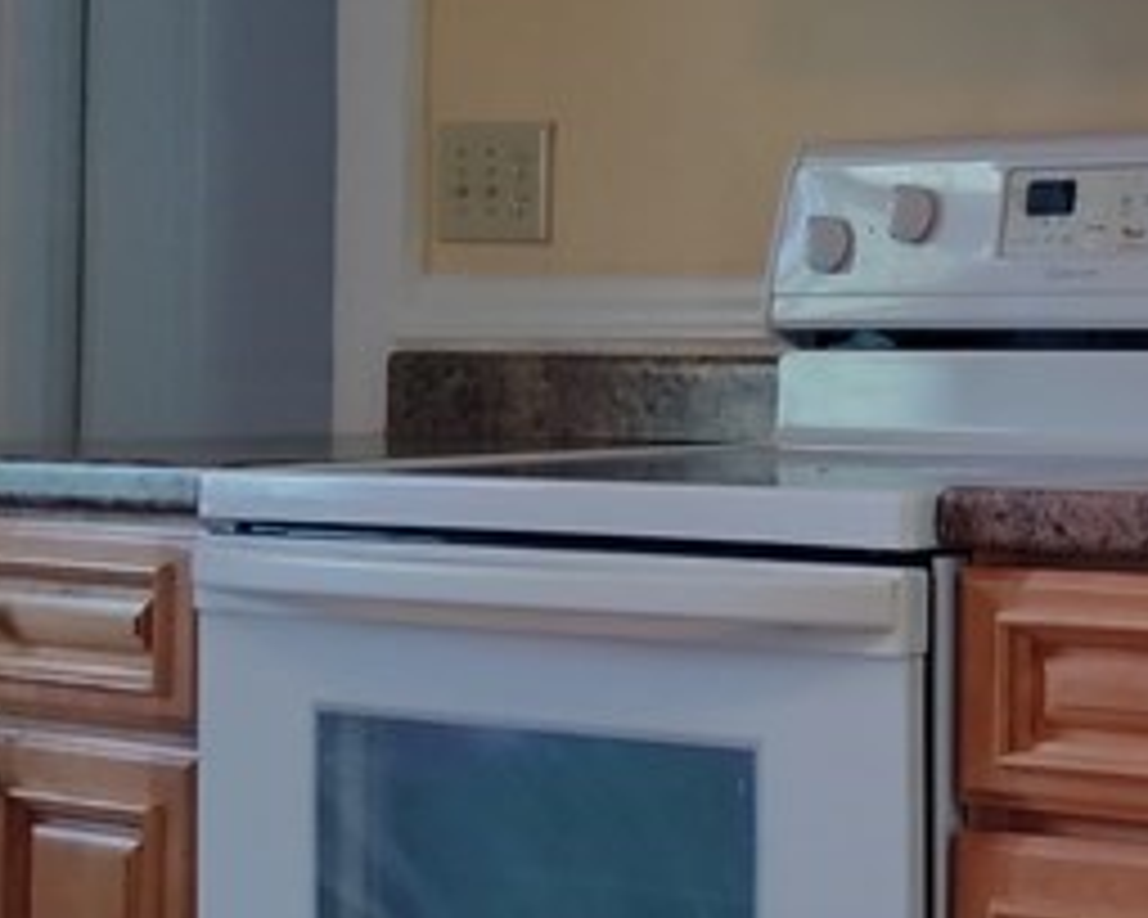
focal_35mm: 106
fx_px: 3601
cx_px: 1693
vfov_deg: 14.5
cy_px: 274
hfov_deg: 16.6
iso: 234
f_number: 1.79
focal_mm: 4.71
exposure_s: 1/50
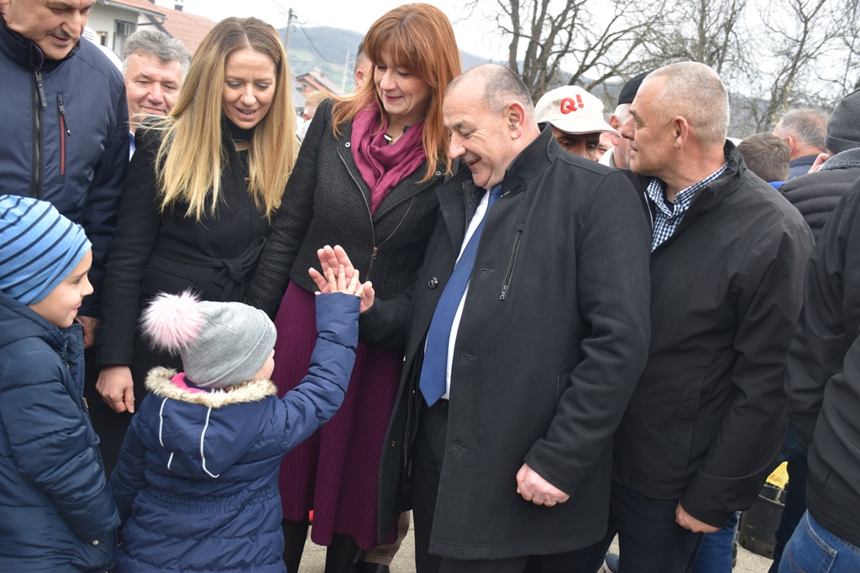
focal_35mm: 36
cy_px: 286
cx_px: 430
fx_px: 860
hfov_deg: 53.1
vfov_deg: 36.9
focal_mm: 24
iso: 400
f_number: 4
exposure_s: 1/250
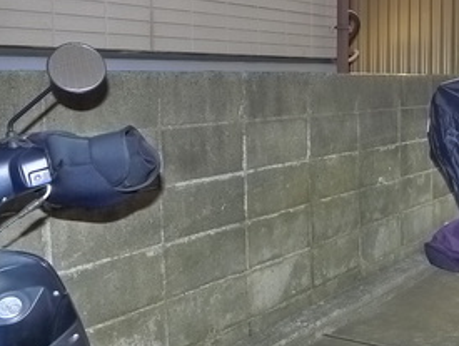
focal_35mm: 61
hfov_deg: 28.8
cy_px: 109
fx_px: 810
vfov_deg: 23.9
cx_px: 499
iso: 400
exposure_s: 1/500
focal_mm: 5.1
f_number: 3.5
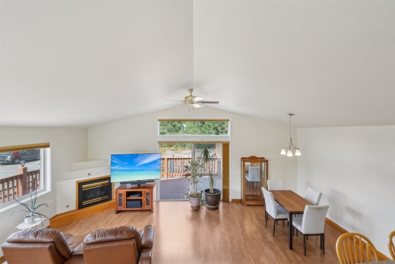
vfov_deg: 77.3
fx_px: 165
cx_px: 198
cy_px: 132
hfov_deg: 100.4
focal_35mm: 15
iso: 800
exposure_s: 1/30
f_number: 8
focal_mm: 10
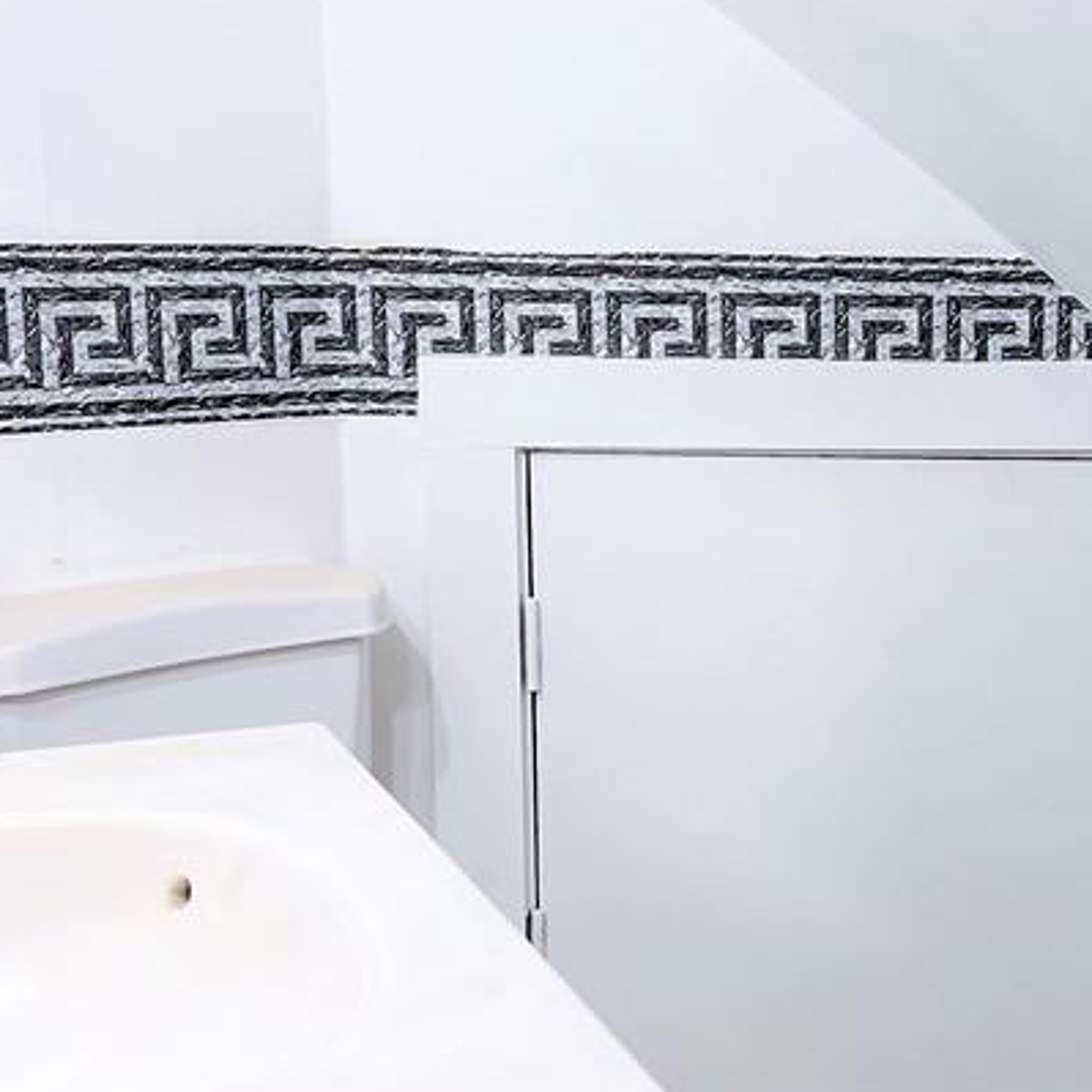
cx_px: 988
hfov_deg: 28.0
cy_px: 638
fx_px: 2106
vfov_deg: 29.0
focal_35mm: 59
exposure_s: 1/60
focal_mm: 5.7
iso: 80
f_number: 1.5
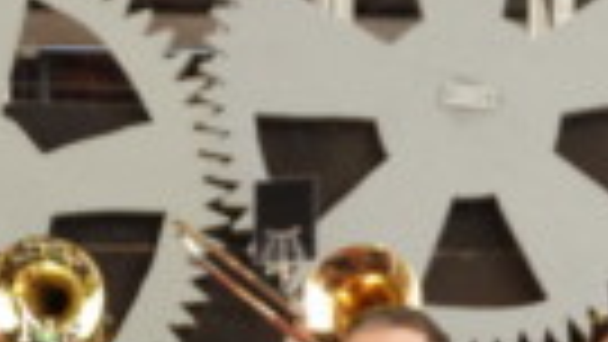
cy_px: 646
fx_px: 6385
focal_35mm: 396
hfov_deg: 5.4
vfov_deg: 3.1
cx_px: 671
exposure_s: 1/100
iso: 1600
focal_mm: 68
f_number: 8
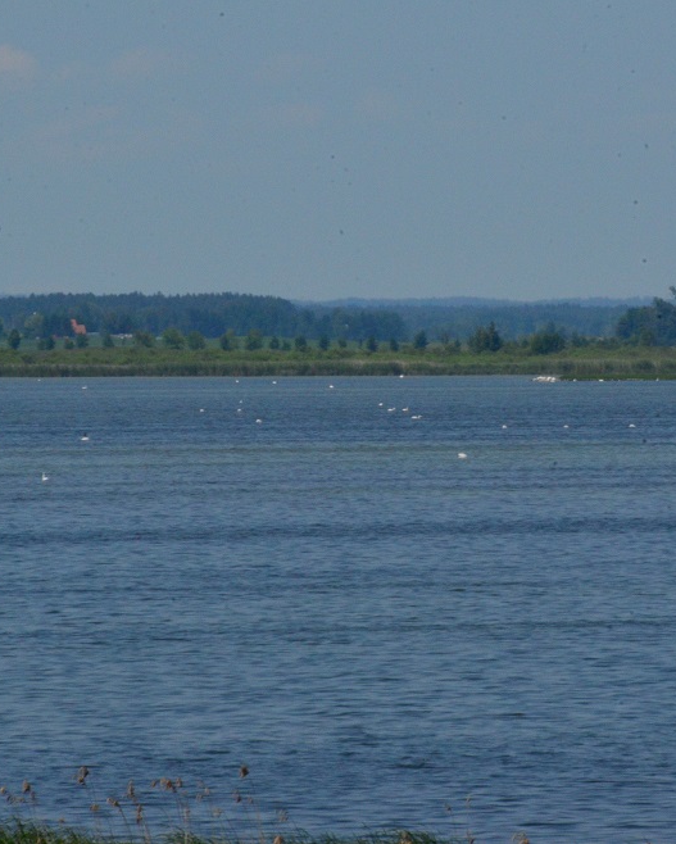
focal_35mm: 554
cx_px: 480
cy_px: 421
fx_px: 13845
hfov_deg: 2.8
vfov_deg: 3.5
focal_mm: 260
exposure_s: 1/320
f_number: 40
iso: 1000
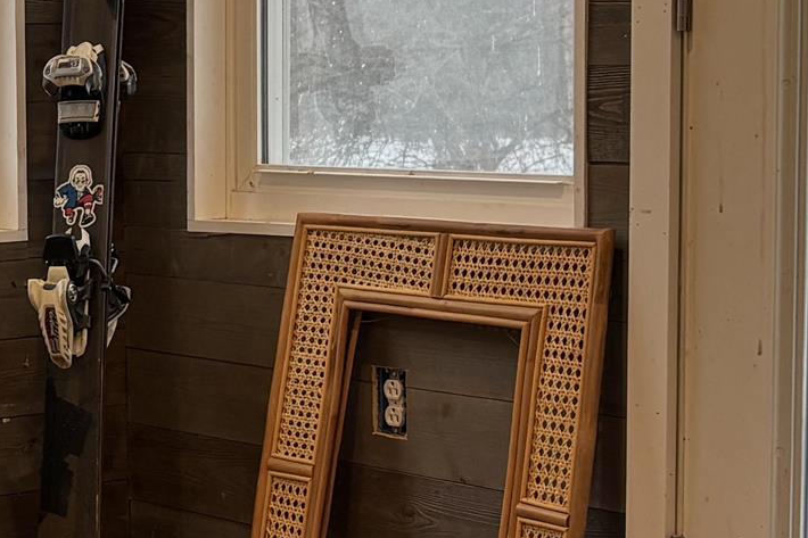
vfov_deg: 11.7
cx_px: -275
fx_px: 2625
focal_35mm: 117
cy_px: 249
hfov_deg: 16.4
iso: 100
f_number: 1.6
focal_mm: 5.96
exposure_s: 1/120
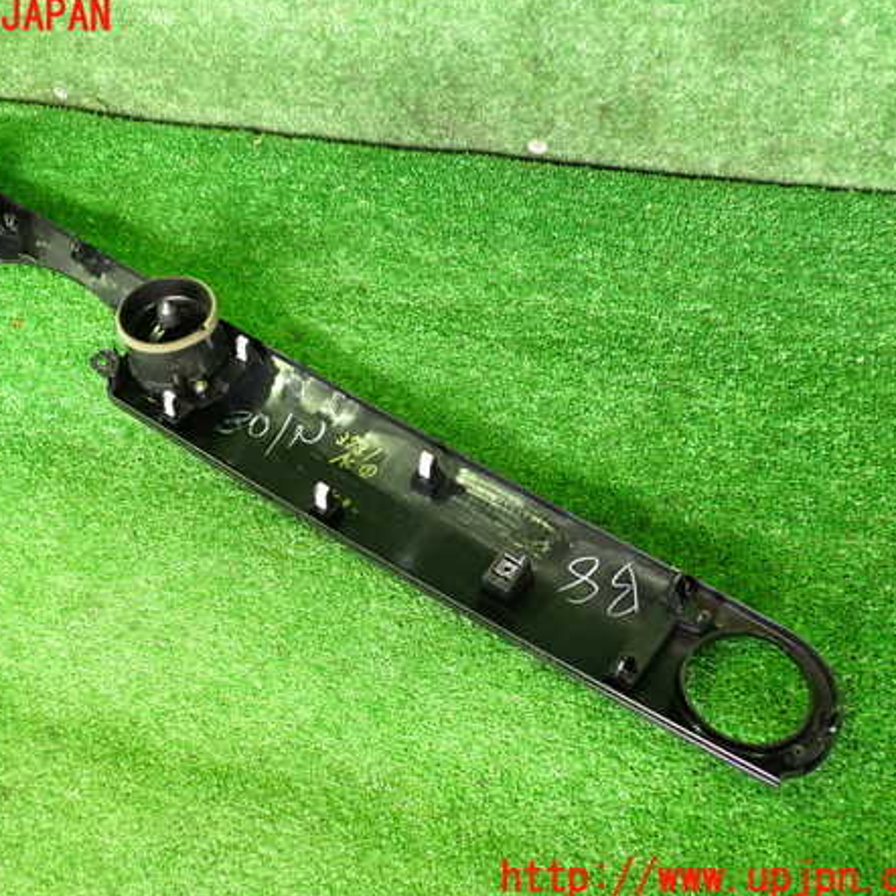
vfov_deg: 46.0
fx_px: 1054
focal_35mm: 36
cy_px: 448
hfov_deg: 45.8
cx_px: 351
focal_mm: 5.4
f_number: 2.3
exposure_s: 1/30
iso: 640
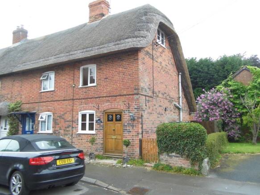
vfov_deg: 48.2
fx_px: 218
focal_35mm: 29
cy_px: 98
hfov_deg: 61.7
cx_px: 130
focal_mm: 5.2
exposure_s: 1/125
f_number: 3.2
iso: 100
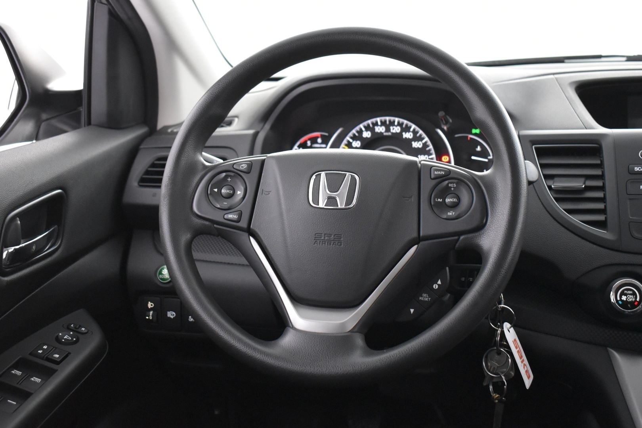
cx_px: 321
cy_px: 214
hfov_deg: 43.6
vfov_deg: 29.9
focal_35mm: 45
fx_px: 802
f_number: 4.2
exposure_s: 1/15
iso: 3200
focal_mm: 30
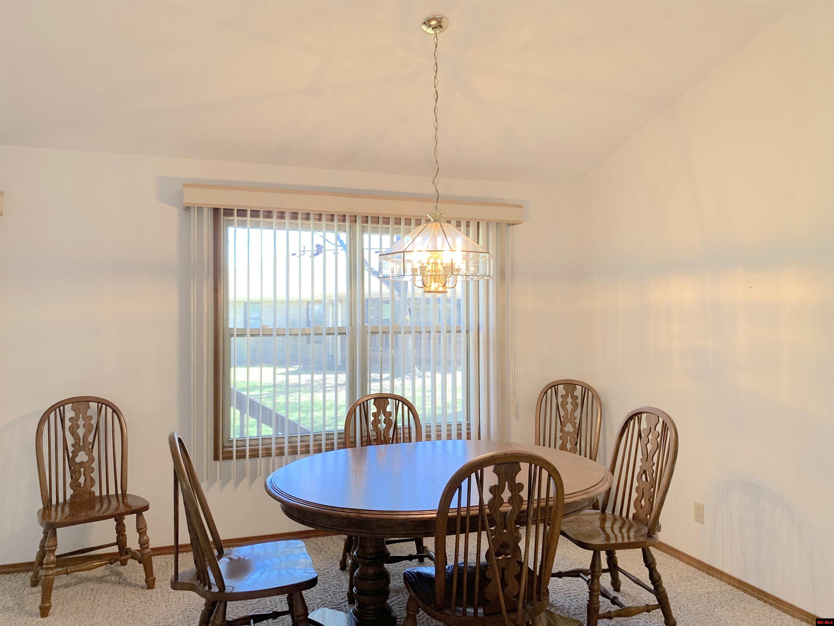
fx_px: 626
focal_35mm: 26
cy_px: 313
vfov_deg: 53.1
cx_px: 417
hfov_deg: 67.3
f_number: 1.8
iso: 80
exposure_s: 1/120
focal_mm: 4.25
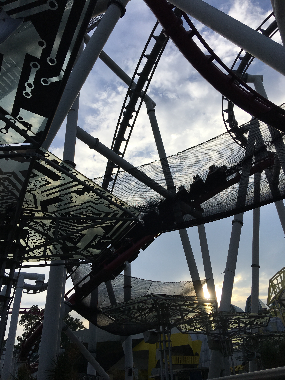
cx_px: 142
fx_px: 318
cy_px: 190
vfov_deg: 61.7
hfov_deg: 48.2
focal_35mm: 29
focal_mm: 4.15
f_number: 2.2
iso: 25
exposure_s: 1/1451
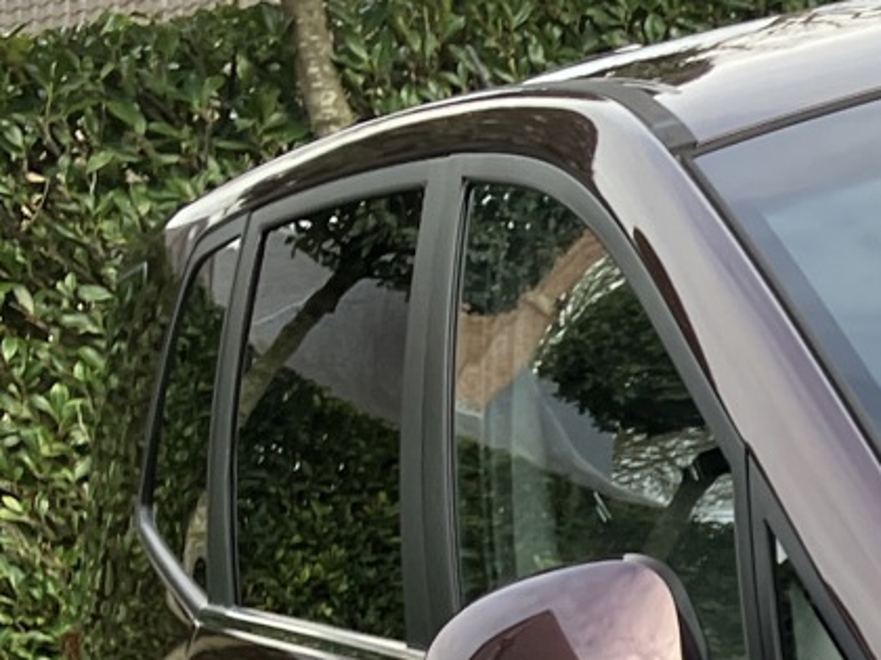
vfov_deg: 11.1
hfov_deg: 13.1
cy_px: 1020
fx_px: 3258
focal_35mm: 128
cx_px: 1814
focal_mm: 3.99
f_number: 1.8
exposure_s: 1/121
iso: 25
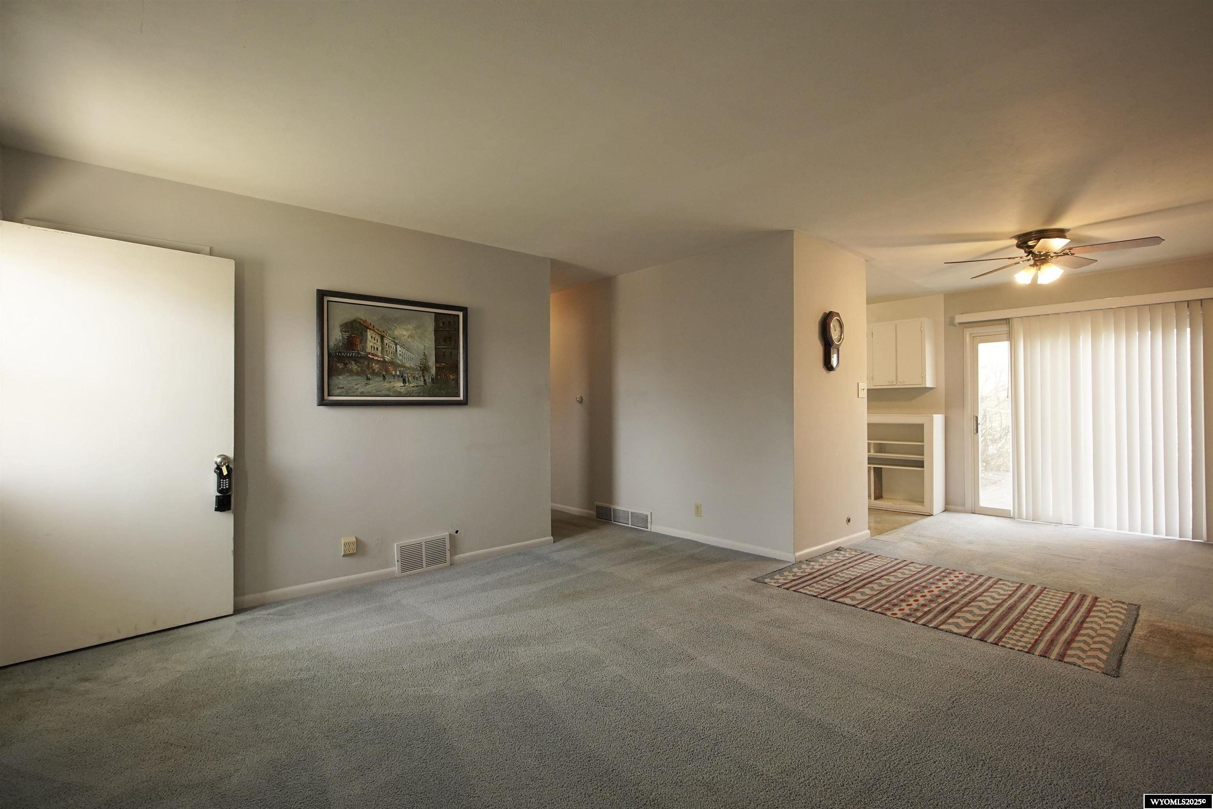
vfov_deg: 73.7
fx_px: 539
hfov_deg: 96.7
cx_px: 606
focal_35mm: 16
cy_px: 404
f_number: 4
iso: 800
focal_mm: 11
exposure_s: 1/160
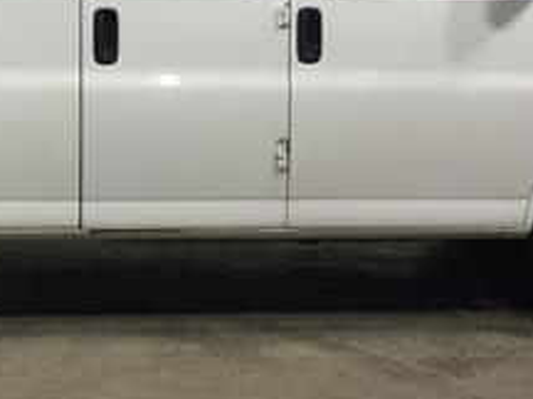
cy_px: 81
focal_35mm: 86
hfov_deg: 22.3
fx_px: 1324
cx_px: 81
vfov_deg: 17.0
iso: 50
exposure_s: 1/30
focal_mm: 4.15
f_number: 2.2
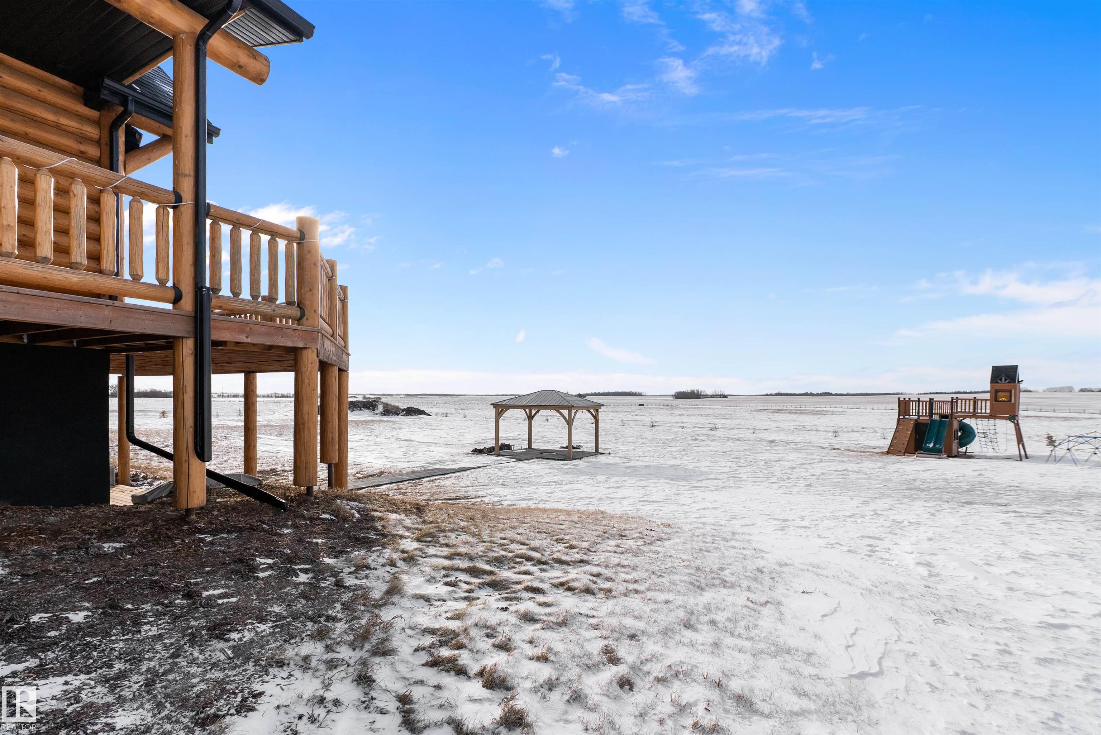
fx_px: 490
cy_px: 368
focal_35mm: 16
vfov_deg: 73.8
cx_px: 550
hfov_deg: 96.7
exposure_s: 1/2000
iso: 320
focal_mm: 16
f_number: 8
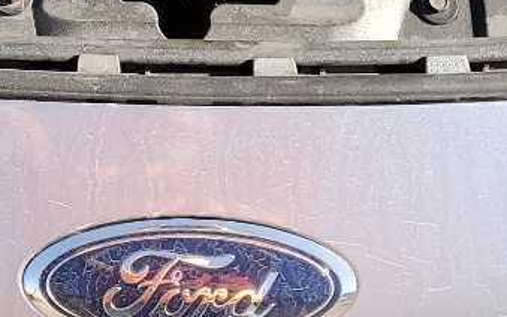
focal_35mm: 130
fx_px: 1797
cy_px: -363
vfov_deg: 9.3
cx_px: 72
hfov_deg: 15.9
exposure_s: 1/833
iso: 50
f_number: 1.5
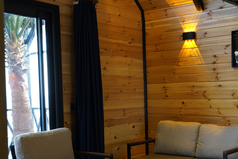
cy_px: 115
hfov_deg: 36.6
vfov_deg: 24.8
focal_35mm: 54
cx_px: 155
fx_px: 357
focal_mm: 34
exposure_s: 1/100
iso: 1600
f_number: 5.6
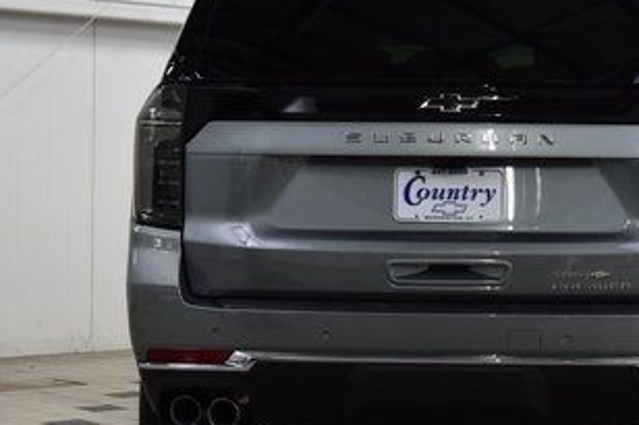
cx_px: 448
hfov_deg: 19.2
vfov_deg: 12.9
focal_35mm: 106
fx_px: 1880
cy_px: 181
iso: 1600
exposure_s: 1/60
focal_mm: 34
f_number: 7.1
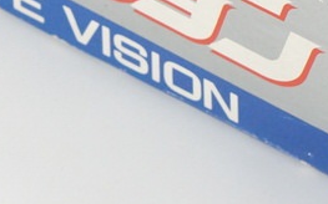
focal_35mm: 349
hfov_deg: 6.0
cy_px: -241
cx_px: 72
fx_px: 3118
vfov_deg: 3.7
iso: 1250
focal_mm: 50
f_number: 6.3
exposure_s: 1/80
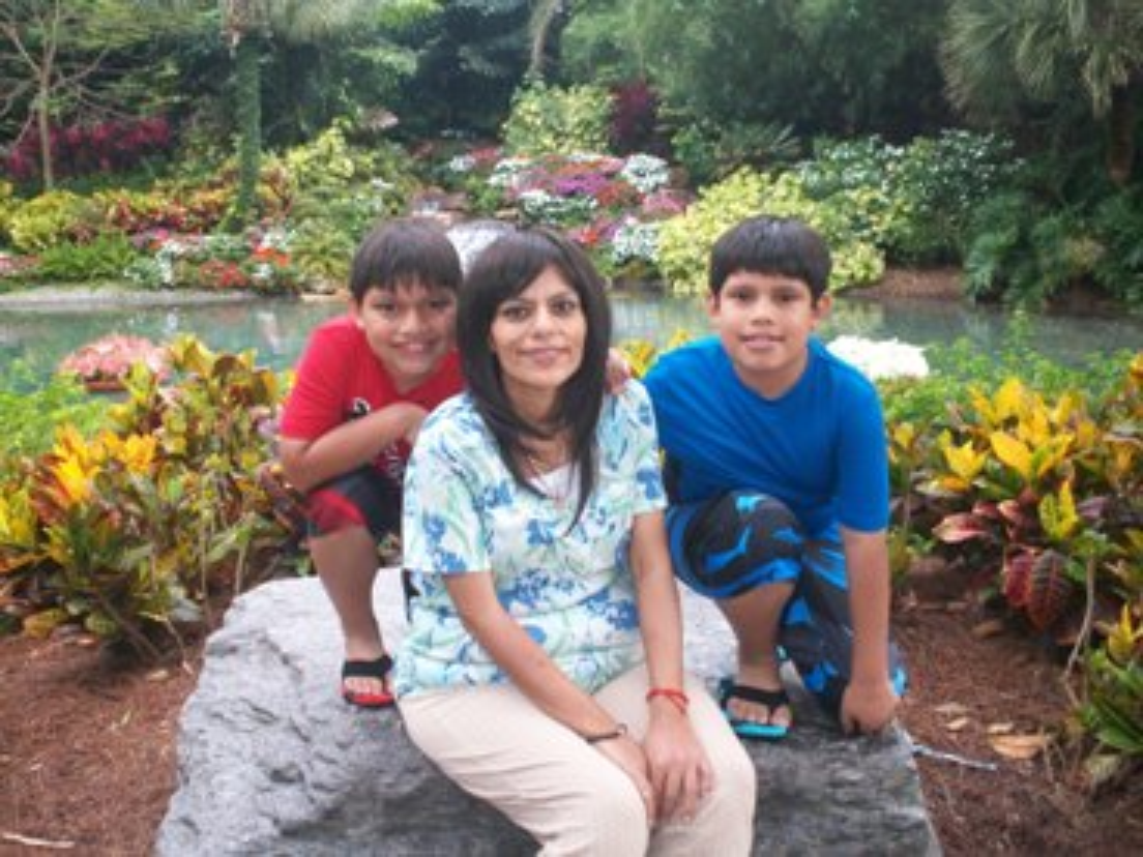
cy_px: 428
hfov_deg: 49.0
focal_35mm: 38
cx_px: 572
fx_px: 1255
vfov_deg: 37.7
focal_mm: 6.3
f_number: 4.5
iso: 80
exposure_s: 1/60
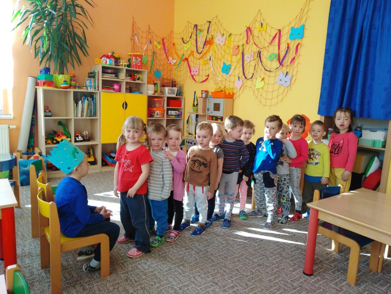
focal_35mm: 26
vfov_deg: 53.1
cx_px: 196
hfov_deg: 67.3
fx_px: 294
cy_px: 147
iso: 199
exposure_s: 1/100
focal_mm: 3.46
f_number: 2.2
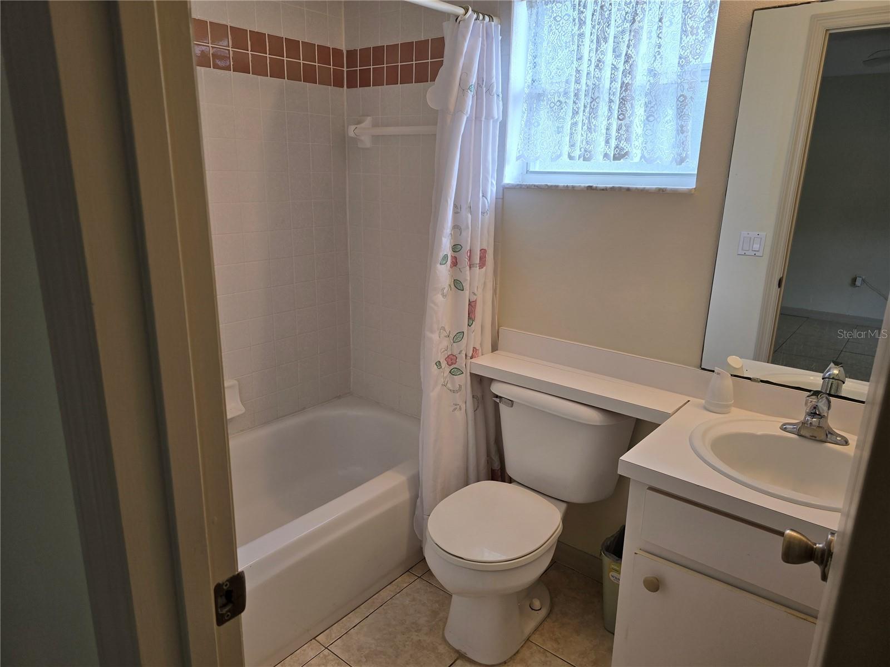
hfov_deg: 73.9
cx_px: 445
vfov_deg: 58.9
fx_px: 591
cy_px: 334
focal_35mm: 23
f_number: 1.7
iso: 64
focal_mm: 6.3
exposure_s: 1/120
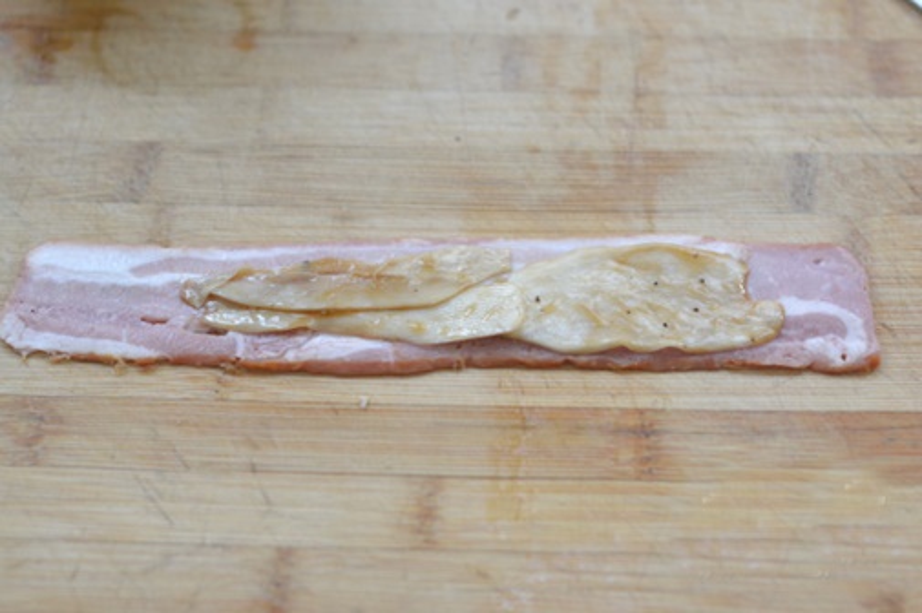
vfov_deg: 18.2
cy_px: 306
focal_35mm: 75
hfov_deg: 27.0
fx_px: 1920
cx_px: 461
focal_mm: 50
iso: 800
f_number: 2.5
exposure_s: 1/125
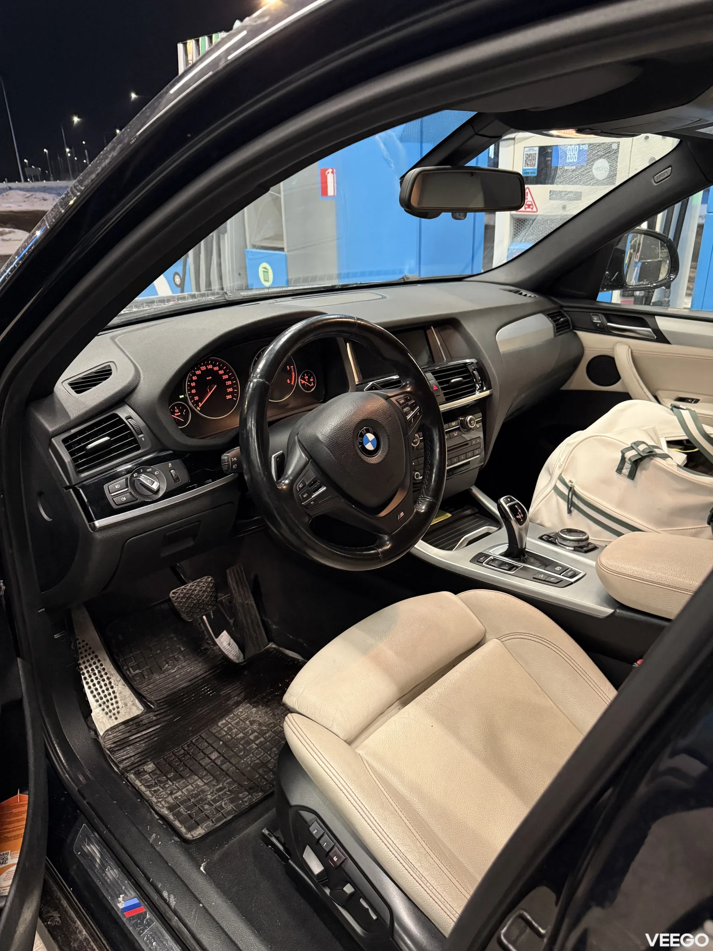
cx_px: 356
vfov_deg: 71.6
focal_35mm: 24
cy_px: 476
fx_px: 659
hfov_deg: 56.8
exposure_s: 1/58
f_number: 1.78
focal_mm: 6.76
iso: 500
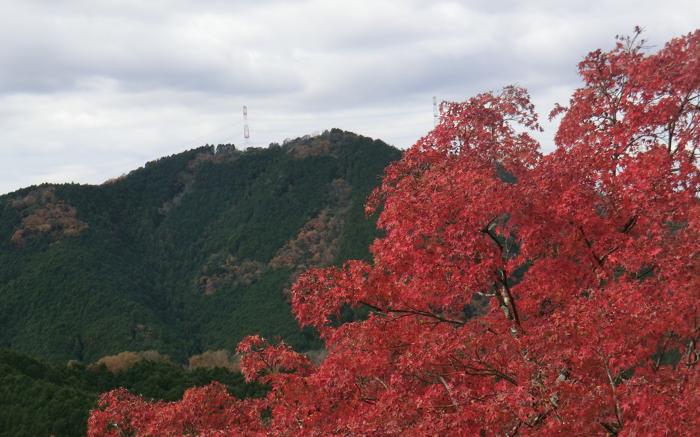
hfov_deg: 25.2
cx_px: 347
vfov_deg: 15.9
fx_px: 1564
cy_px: 225
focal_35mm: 82
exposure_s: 1/320
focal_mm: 13.6
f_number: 4.6
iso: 80
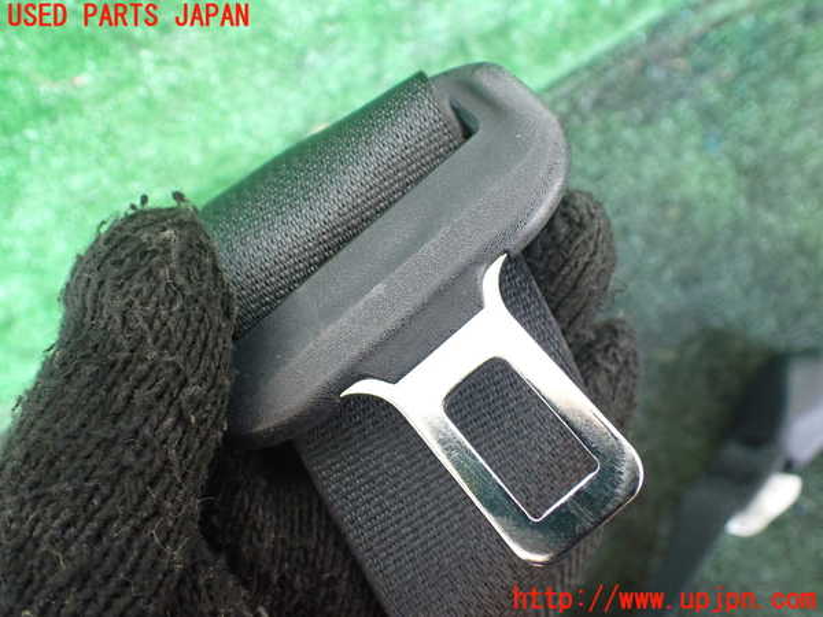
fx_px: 713
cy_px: 308
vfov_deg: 46.8
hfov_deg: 60.0
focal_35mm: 30
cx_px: 412
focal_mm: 5.4
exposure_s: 1/60
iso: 800
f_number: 2.3
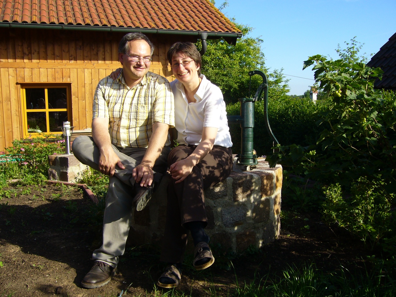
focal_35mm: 35
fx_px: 400
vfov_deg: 40.7
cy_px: 148
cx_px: 198
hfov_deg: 52.6
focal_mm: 5.8
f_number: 5.6
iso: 80
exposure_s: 1/160
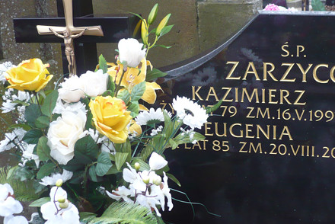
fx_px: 633
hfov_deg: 29.3
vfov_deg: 20.0
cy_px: 128
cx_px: 242
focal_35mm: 68
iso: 200
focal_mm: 7.5
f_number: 3.2
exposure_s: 1/30
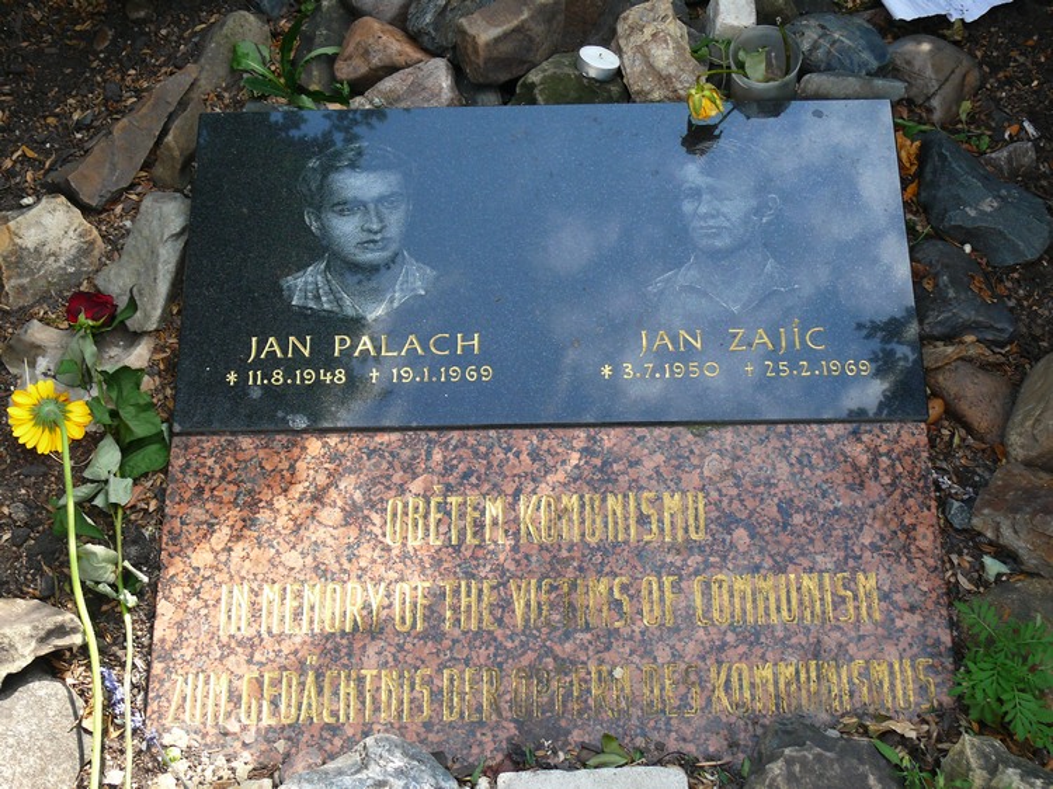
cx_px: 526
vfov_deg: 28.0
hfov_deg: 36.8
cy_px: 394
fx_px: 1581
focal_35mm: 52
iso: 100
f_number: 3.2
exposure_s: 1/100
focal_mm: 10.9
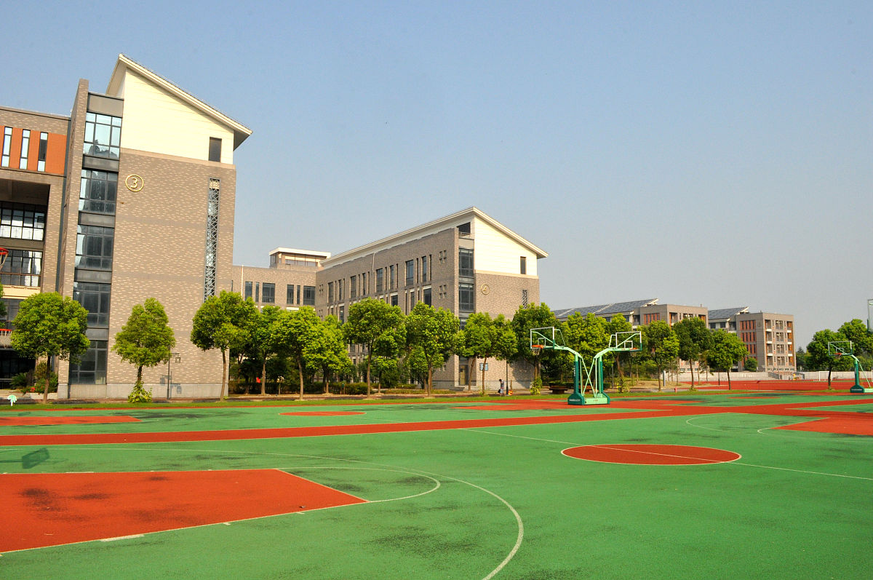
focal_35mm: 27
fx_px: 654
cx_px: 436
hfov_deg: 67.4
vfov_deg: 47.8
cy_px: 290
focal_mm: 18
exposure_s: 1/320
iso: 800
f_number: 18
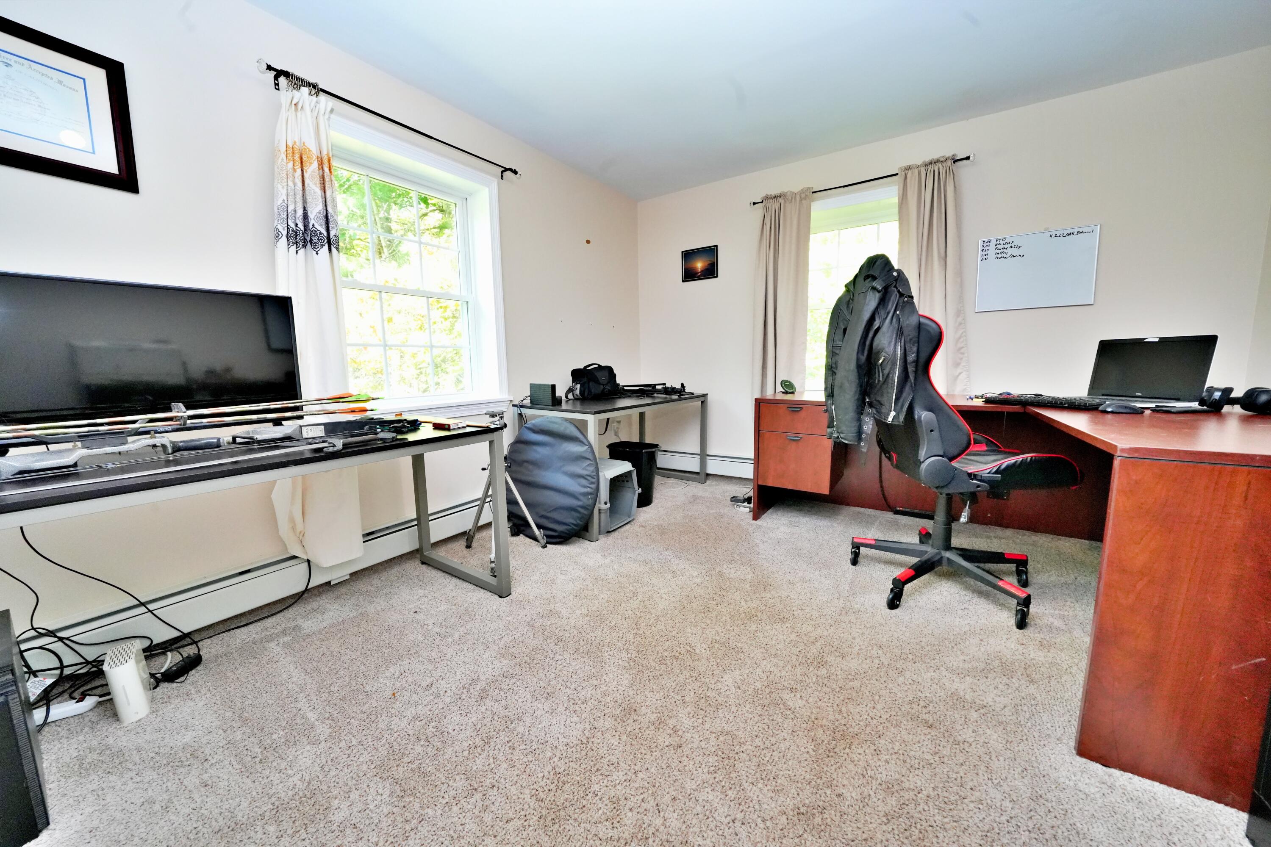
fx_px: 424
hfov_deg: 112.6
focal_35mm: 12
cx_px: 636
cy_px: 424
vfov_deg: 90.0
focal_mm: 12
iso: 4000
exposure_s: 1/30
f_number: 10
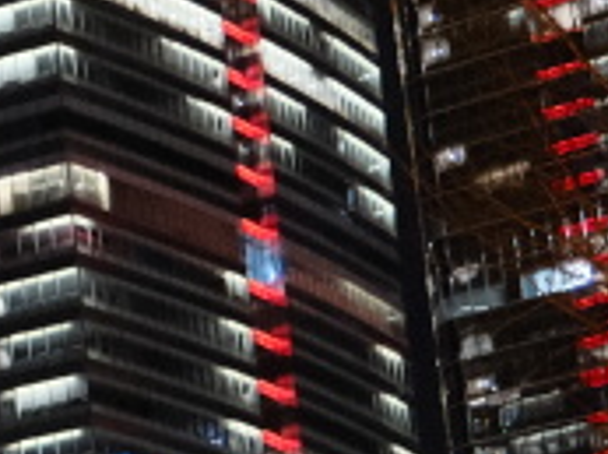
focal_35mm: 214
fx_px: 3751
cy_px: 218
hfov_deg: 8.3
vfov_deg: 6.9
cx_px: -981
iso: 3200
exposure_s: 1/12
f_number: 4
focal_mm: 21.2
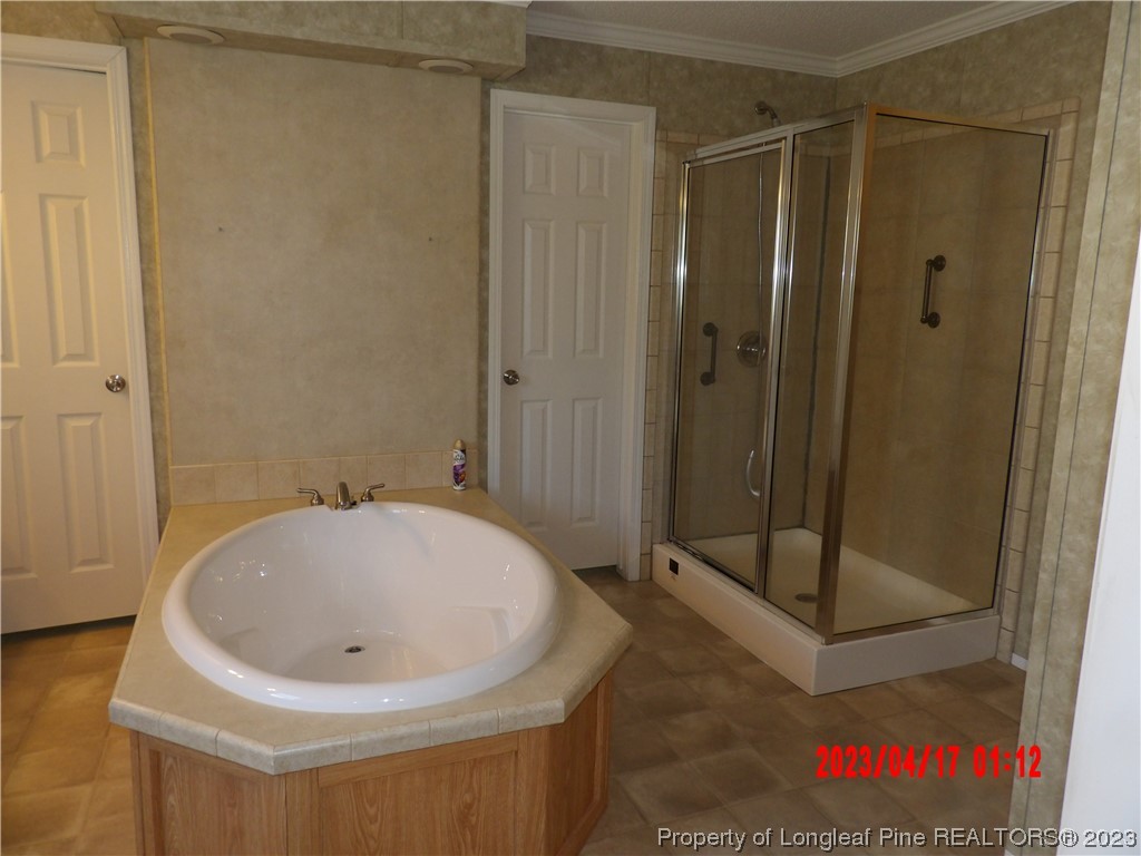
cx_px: 570
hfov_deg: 71.6
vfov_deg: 56.8
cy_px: 428
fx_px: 791
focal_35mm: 24
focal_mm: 4.3
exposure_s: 1/33
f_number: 3.2
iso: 200
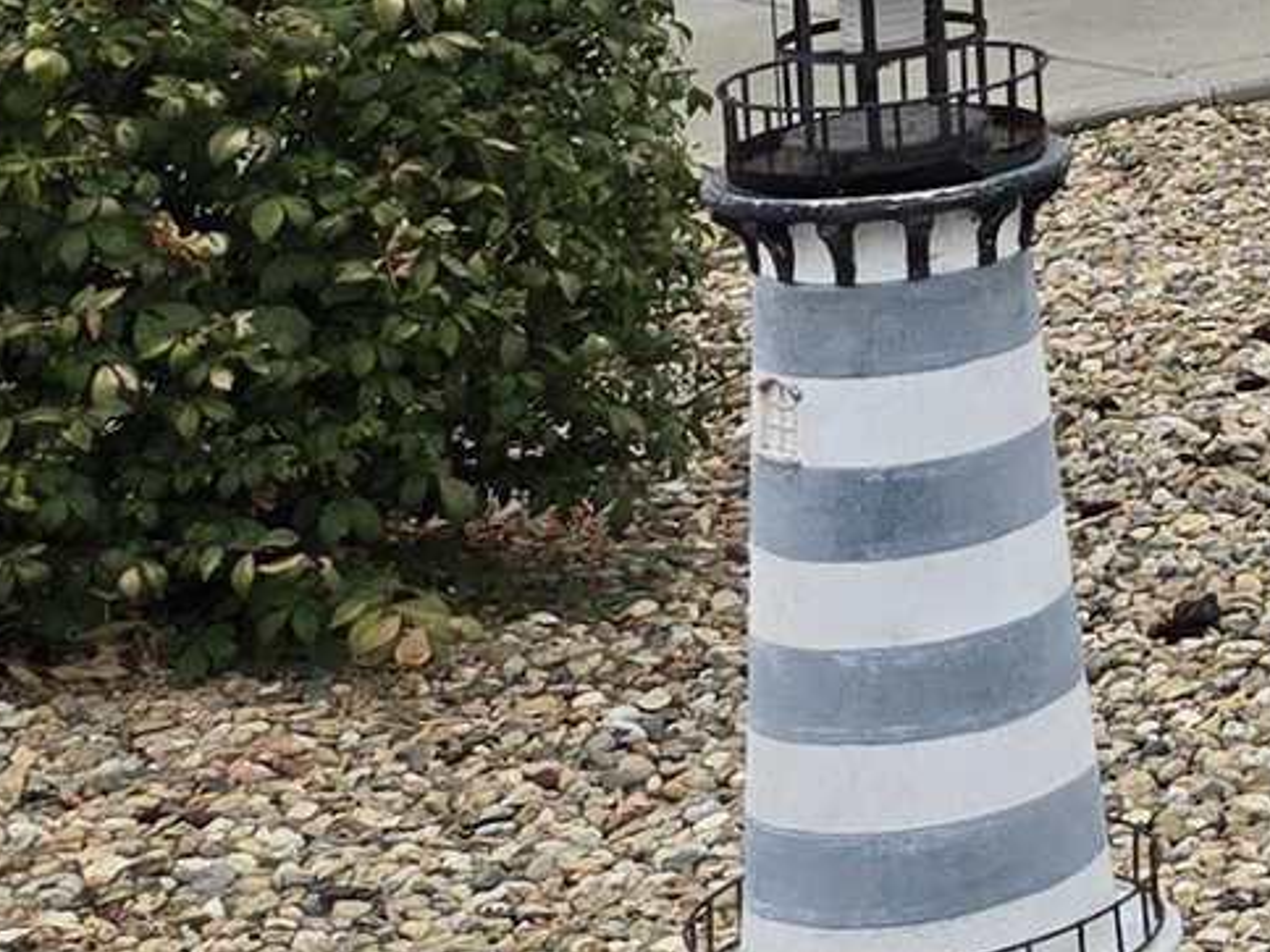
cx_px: 3611
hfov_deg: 10.4
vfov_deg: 9.8
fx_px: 5356
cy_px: -593
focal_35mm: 146
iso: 25
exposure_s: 1/1160
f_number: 1.8
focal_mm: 5.4
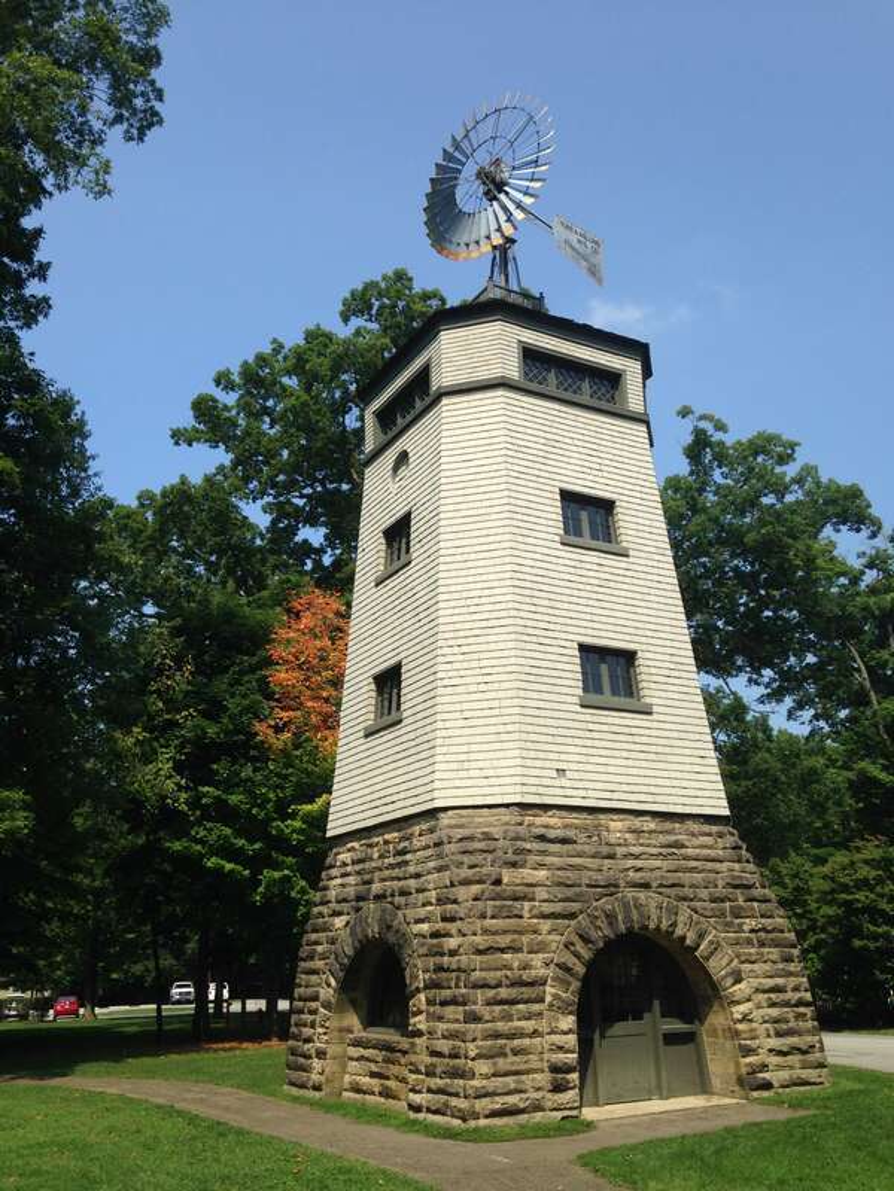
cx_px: 447
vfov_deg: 55.4
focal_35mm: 33
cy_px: 596
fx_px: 1136
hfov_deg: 42.9
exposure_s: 1/1642
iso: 50
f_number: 2.4
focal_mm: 4.12
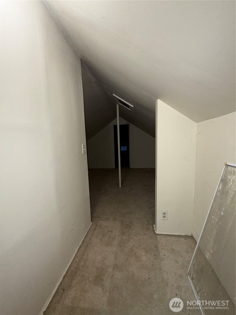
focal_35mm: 14
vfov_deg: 102.1
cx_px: 118
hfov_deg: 85.7
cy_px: 158
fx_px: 127
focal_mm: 2.22
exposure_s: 1/60
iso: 160
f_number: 2.2
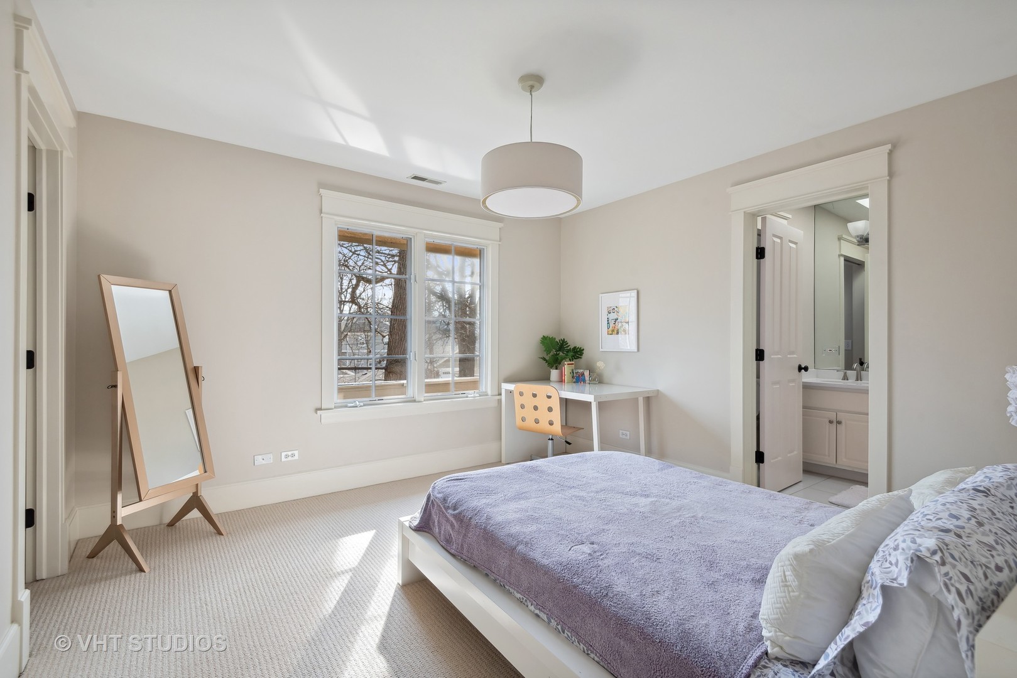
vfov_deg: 73.8
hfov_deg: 96.7
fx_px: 452
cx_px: 508
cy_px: 339
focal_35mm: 16
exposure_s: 1/15
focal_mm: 16
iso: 200
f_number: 9
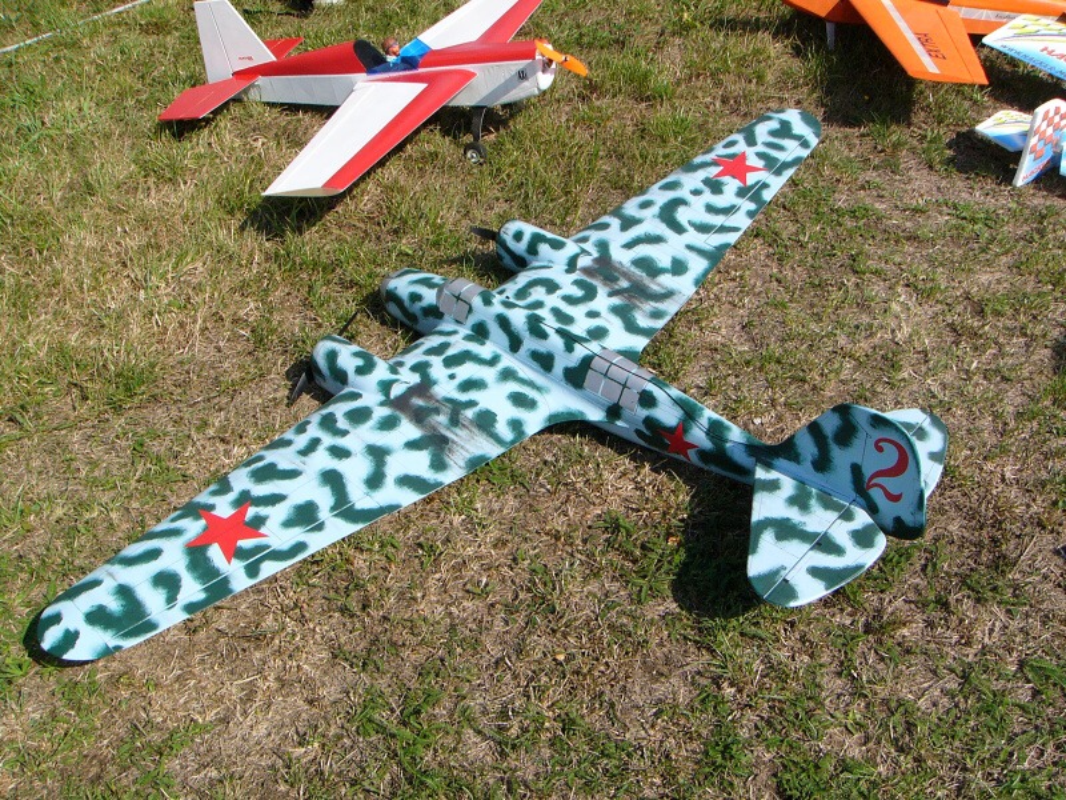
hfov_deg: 51.4
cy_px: 400
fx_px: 1109
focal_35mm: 36
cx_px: 533
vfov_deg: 39.7
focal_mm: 6
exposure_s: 1/800
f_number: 5.6
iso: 100
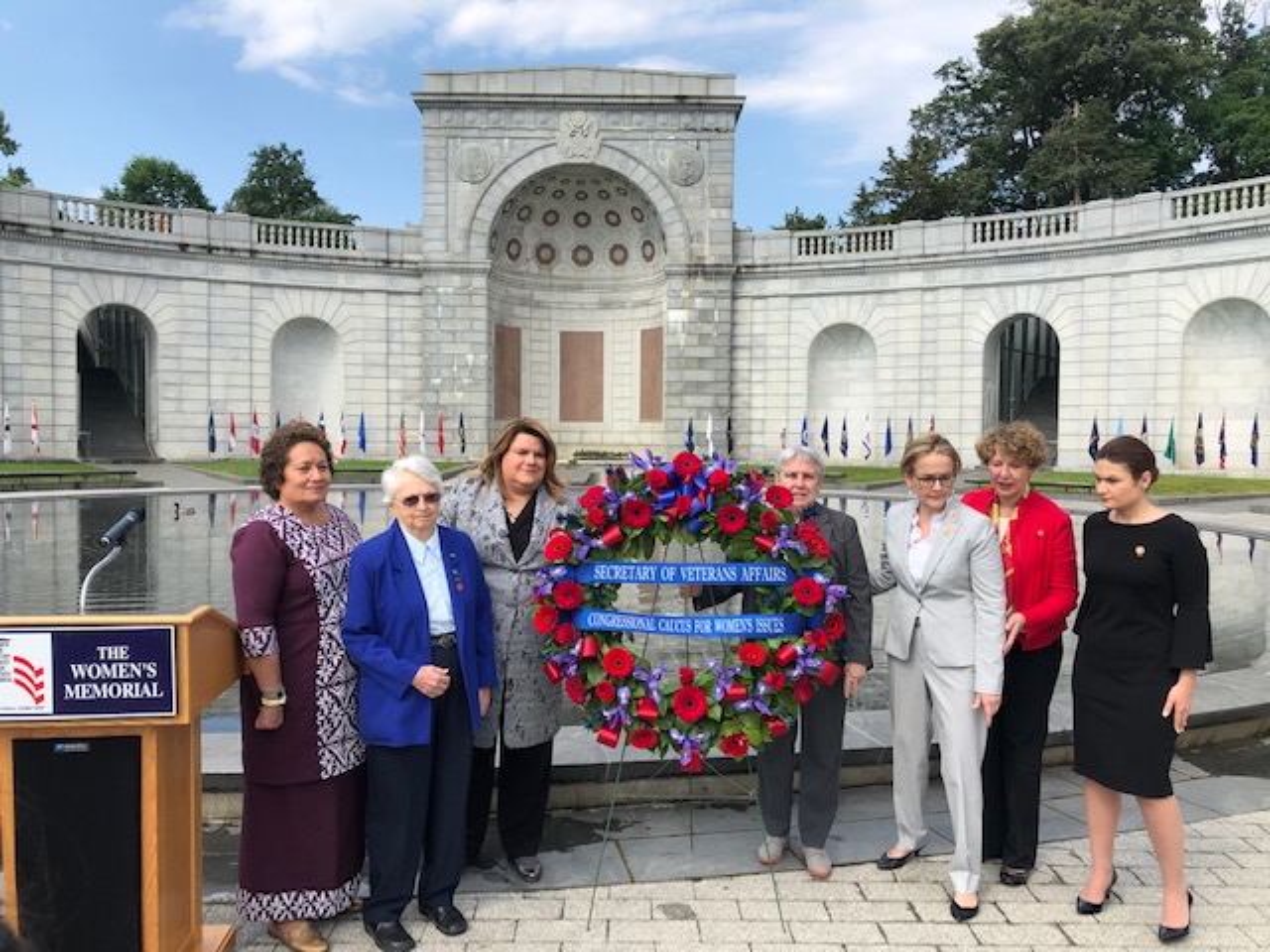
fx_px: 1027
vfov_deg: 49.7
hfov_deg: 63.4
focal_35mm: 28
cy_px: 476
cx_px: 635
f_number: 1.8
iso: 20
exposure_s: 1/1453
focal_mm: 3.99
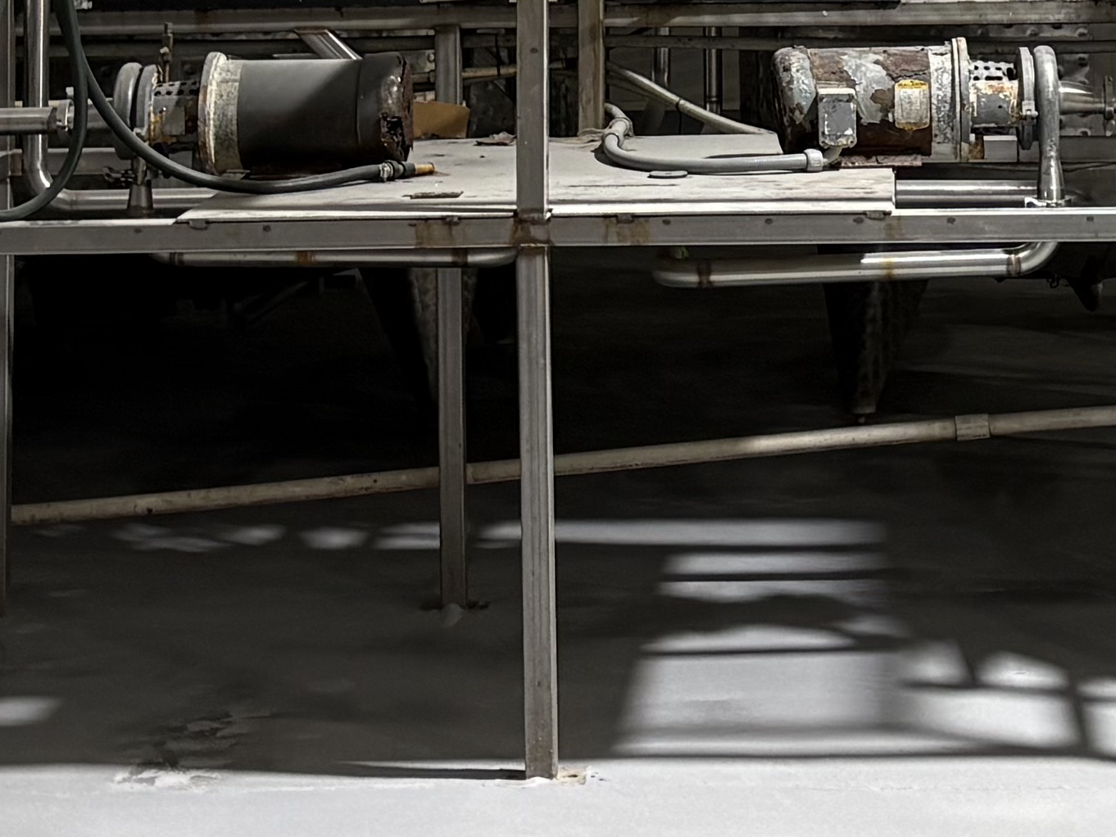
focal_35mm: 109
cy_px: -327
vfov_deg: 13.0
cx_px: 748
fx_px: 3515
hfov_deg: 18.0
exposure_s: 1/60
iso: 100
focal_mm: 5.96
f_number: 1.6
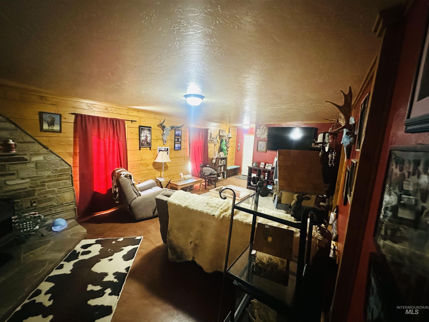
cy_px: 161
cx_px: 214
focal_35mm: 14
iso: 1000
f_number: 2.2
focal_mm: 2.22
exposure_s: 1/40
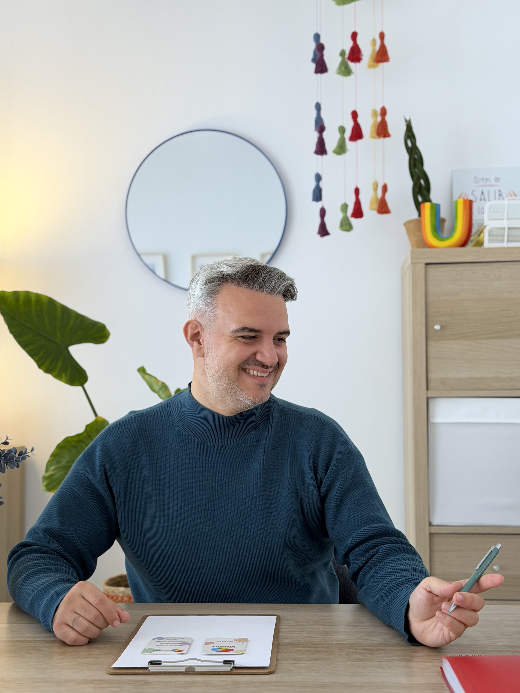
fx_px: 961
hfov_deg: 30.3
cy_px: 346
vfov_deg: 39.7
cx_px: 260
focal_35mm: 48
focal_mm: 6.76
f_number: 1.78
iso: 80
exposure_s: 1/100
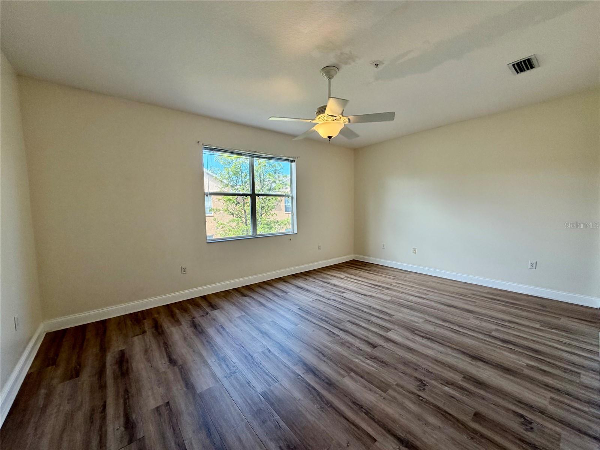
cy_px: 225
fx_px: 243
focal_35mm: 14
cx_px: 300
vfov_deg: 85.7
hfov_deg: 102.1
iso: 64
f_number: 2.2
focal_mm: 2.22
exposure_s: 1/121
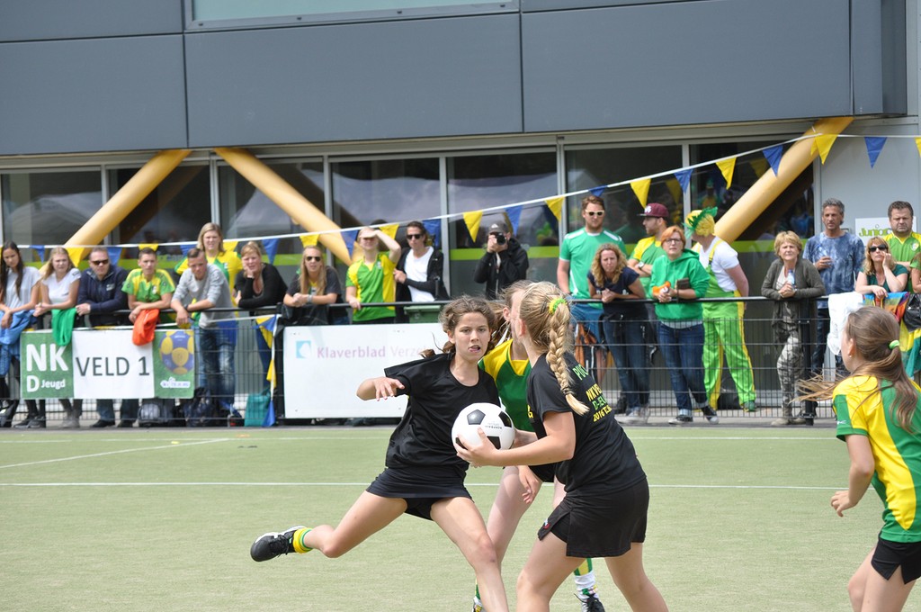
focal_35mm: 138
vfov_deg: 9.9
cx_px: 460
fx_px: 3526
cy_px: 306
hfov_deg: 14.9
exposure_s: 1/800
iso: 400
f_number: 7.1
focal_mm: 92
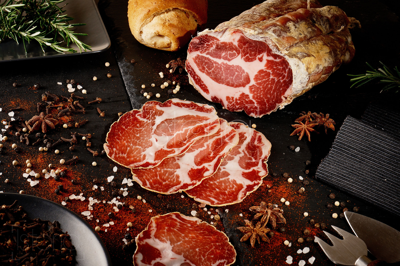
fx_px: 833
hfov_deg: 27.0
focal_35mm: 75
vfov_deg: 18.2
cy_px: 133
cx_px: 200
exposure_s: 1/10
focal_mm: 50.3
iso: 160
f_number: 13
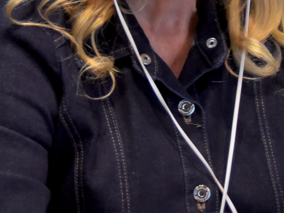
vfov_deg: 4.4
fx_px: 2756
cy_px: -19
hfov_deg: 5.9
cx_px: 172
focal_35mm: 336
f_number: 4.5
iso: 1600
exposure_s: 1/80
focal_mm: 70
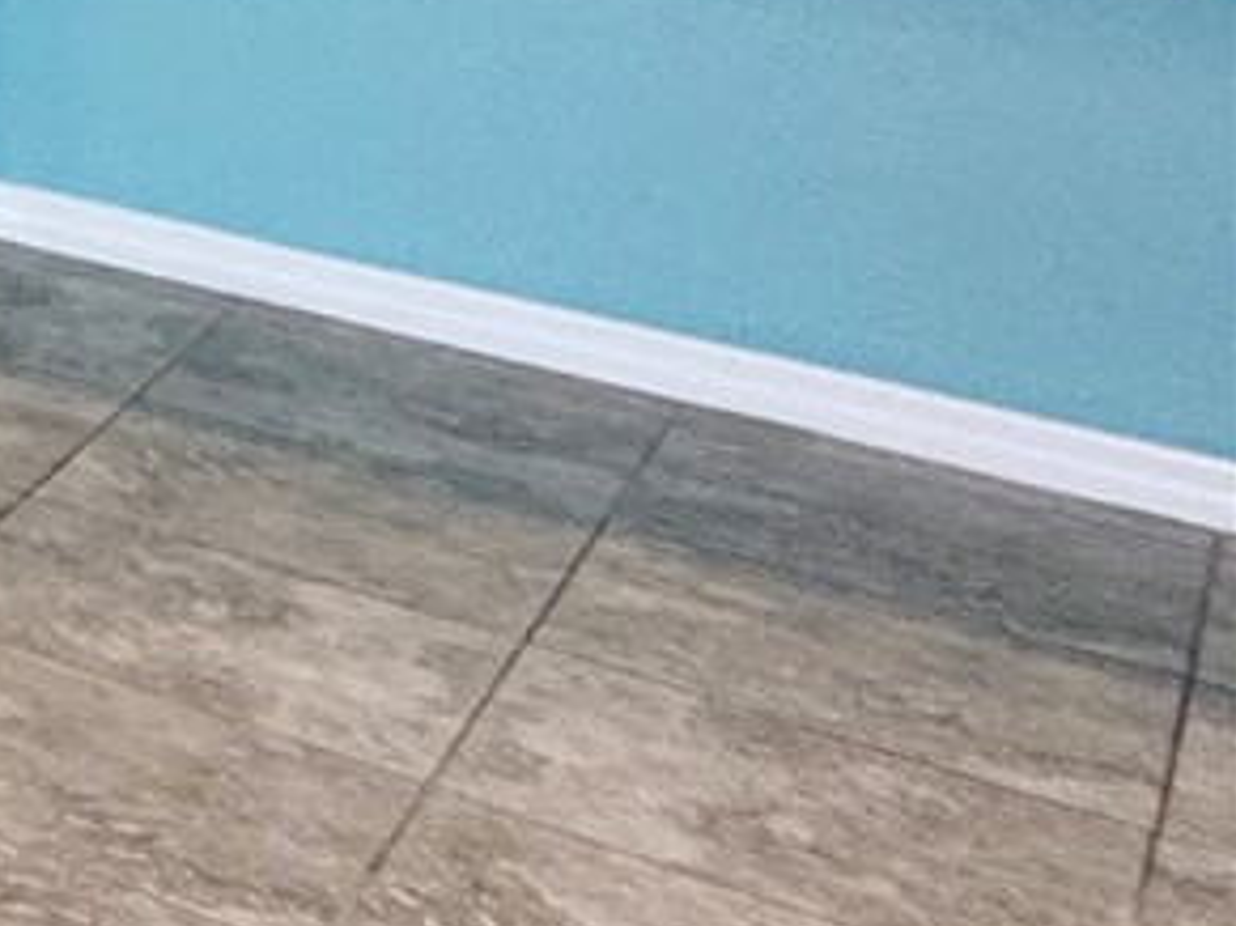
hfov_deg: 12.9
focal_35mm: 77
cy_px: -709
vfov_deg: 16.3
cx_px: -2158
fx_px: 2748
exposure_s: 1/120
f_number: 2.2
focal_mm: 2.22
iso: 125
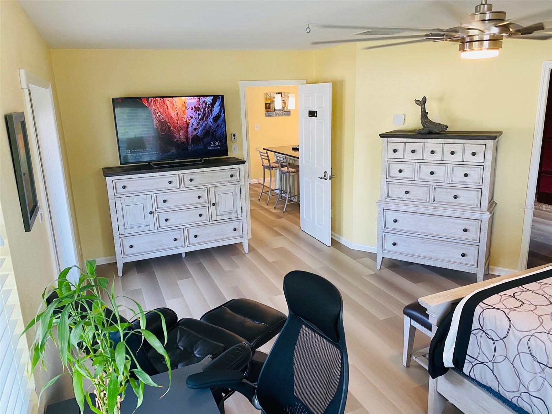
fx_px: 415
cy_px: 207
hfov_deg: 67.3
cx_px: 276
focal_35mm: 26
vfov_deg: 53.1
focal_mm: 4.25
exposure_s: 1/60
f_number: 1.8
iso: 80
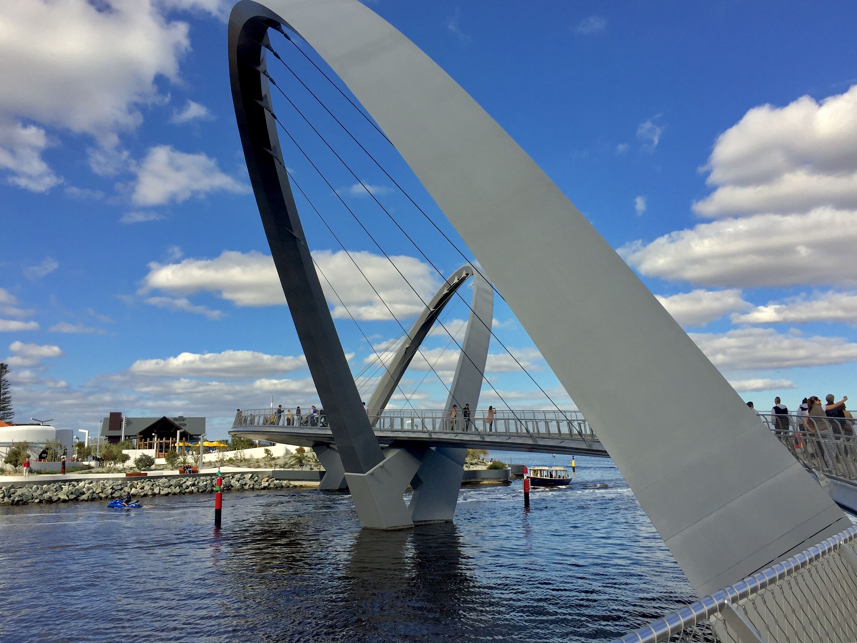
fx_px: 718
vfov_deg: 48.2
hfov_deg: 61.7
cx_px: 428
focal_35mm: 29
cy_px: 322
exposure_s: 1/2326
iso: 32
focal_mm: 4.15
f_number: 2.2
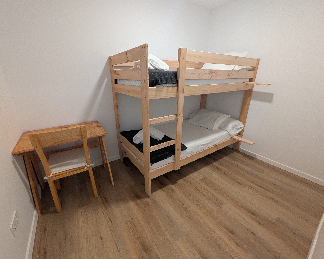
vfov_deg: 84.0
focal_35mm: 15
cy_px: 126
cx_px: 158
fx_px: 144
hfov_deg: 96.8
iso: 188
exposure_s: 1/25
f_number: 2.2
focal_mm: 1.83
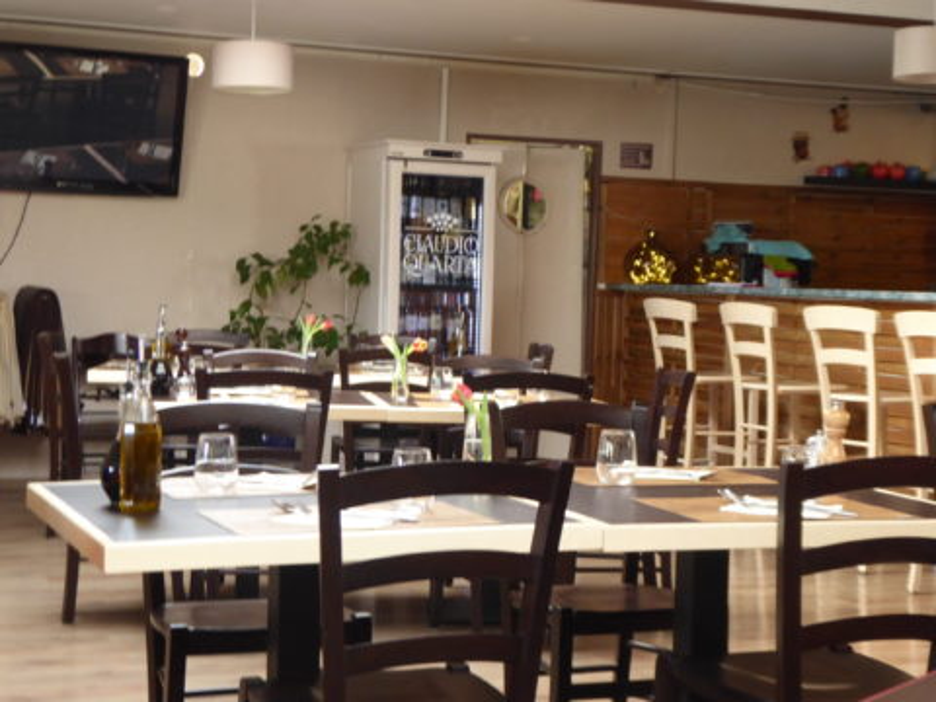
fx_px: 1758
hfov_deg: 29.8
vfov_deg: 22.6
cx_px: 468
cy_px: 351
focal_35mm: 65
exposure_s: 1/30
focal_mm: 11.7
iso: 400
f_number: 4.4
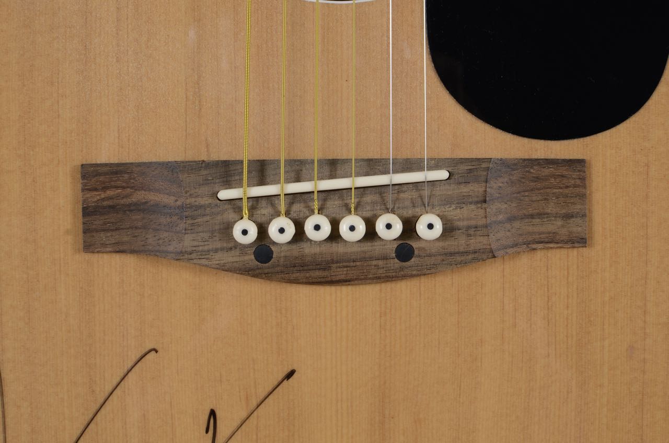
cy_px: 222
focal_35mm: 52
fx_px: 974
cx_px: 334
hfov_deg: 37.9
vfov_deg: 25.6
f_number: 9
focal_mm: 35
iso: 100
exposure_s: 1/125
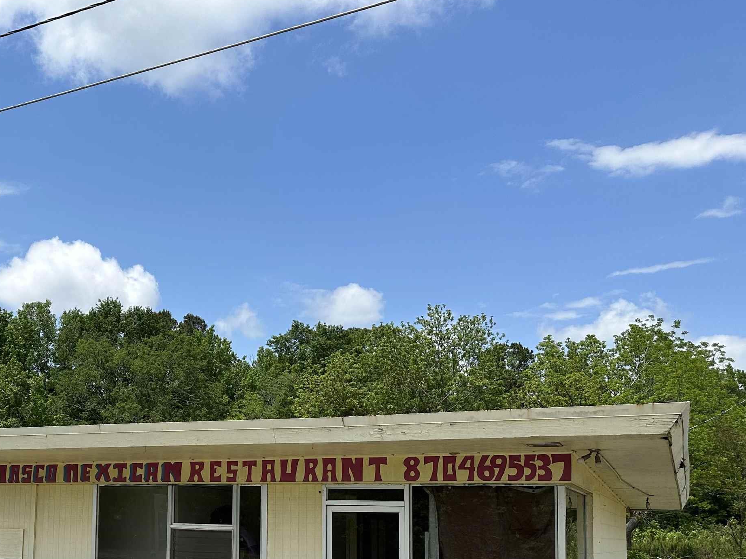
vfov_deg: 34.7
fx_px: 862
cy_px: 454
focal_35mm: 40
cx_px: 137
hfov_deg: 44.3
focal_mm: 6.86
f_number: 1.78
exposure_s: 1/5525
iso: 80
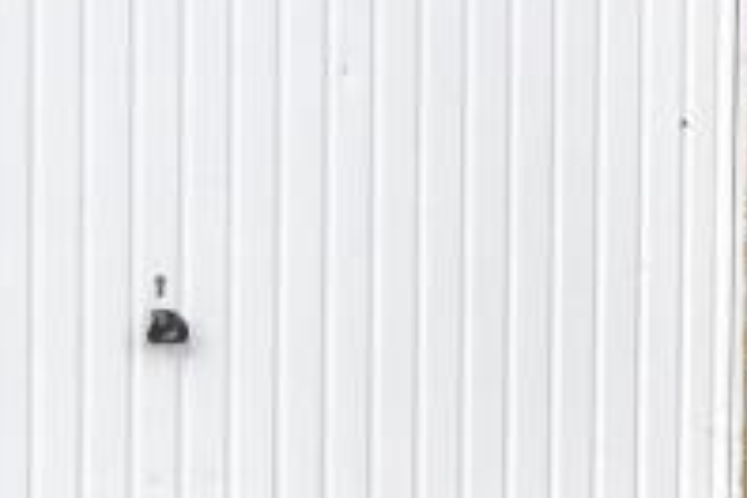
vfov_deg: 8.8
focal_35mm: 155
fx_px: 3216
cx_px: 79
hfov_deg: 13.1
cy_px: -85
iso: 500
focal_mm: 20
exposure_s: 1/320
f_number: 8
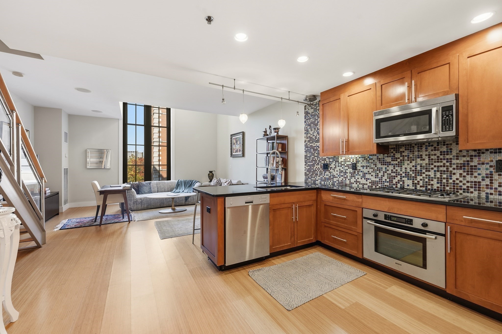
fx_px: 195
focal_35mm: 14
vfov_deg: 81.1
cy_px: 167
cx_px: 251
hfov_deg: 104.3
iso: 100
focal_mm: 14
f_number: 8
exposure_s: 1/1.25
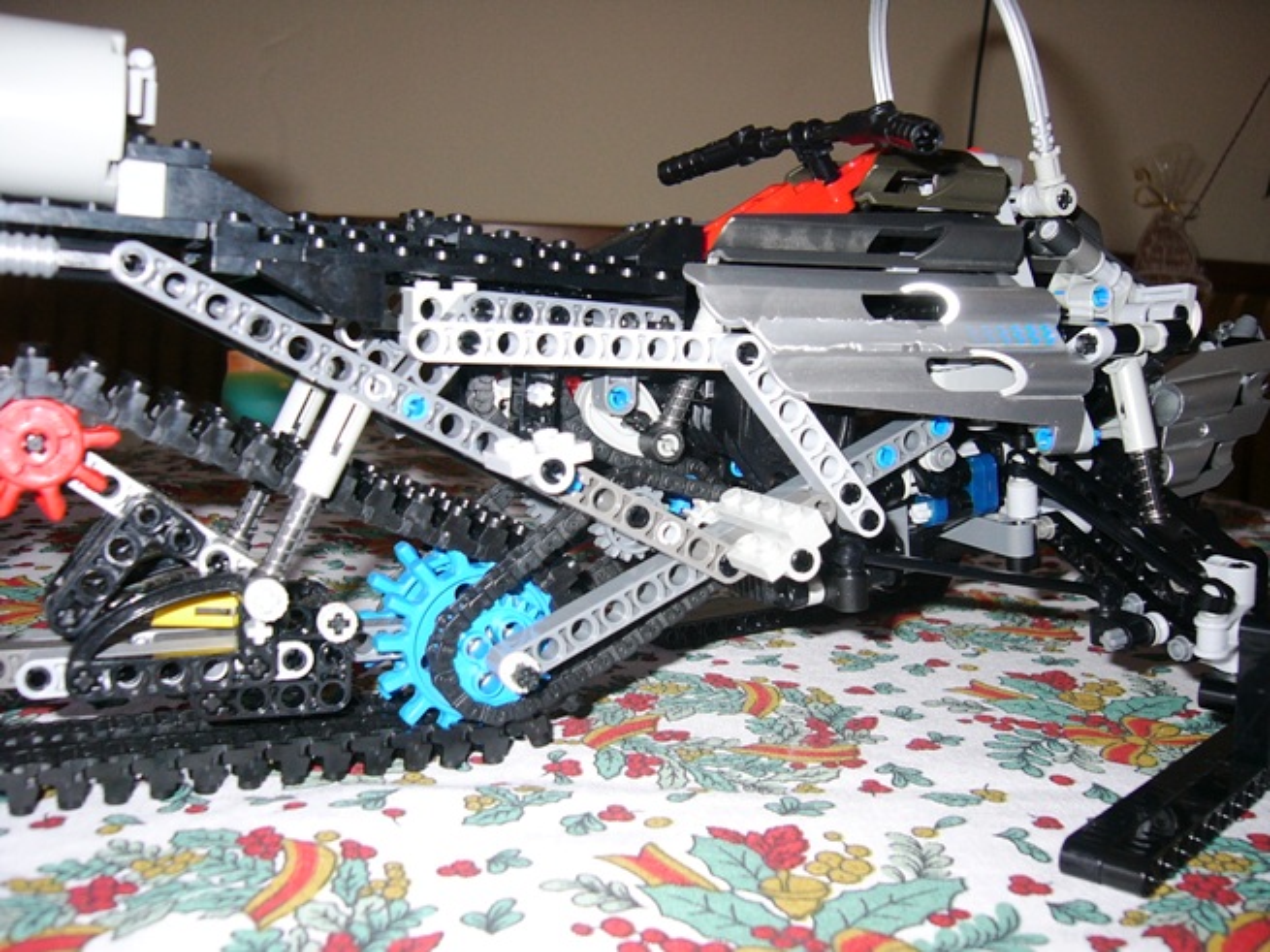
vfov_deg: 40.7
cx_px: 635
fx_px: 1284
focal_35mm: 35
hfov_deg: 52.6
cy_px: 476
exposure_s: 1/60
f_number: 2.8
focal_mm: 5.8
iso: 100
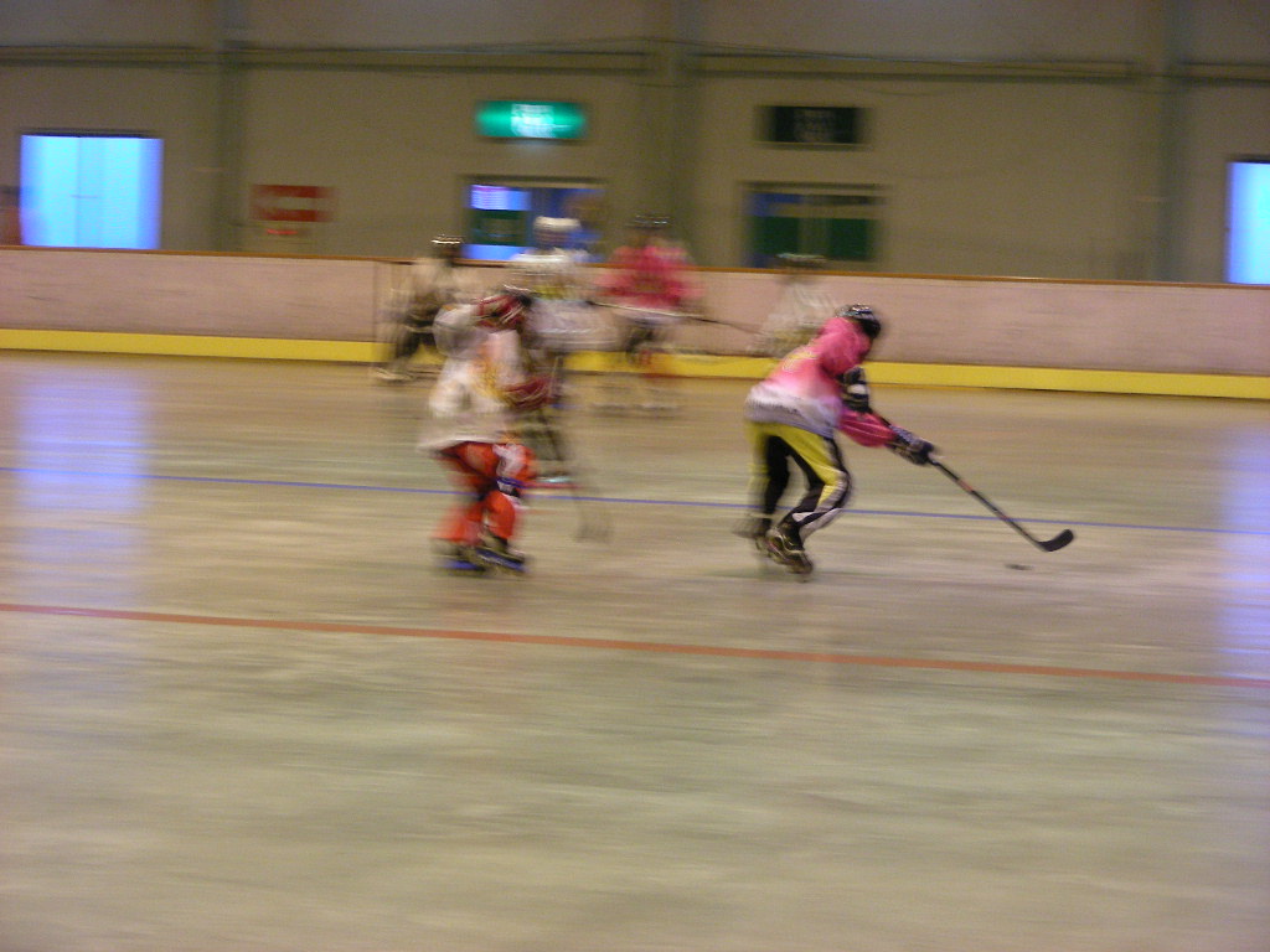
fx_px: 4146
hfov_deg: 17.4
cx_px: 635
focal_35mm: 113
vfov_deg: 13.1
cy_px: 476
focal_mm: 18.9
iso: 200
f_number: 3.5
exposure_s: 1/24.3
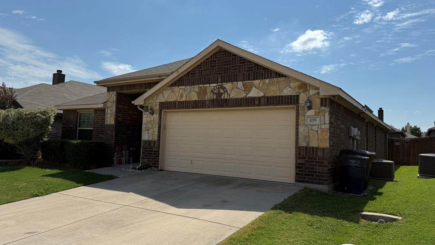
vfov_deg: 42.9
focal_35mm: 27
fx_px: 311
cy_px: 114
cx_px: 211
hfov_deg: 69.8
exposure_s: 1/9091
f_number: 1.78
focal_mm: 6.76
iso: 80
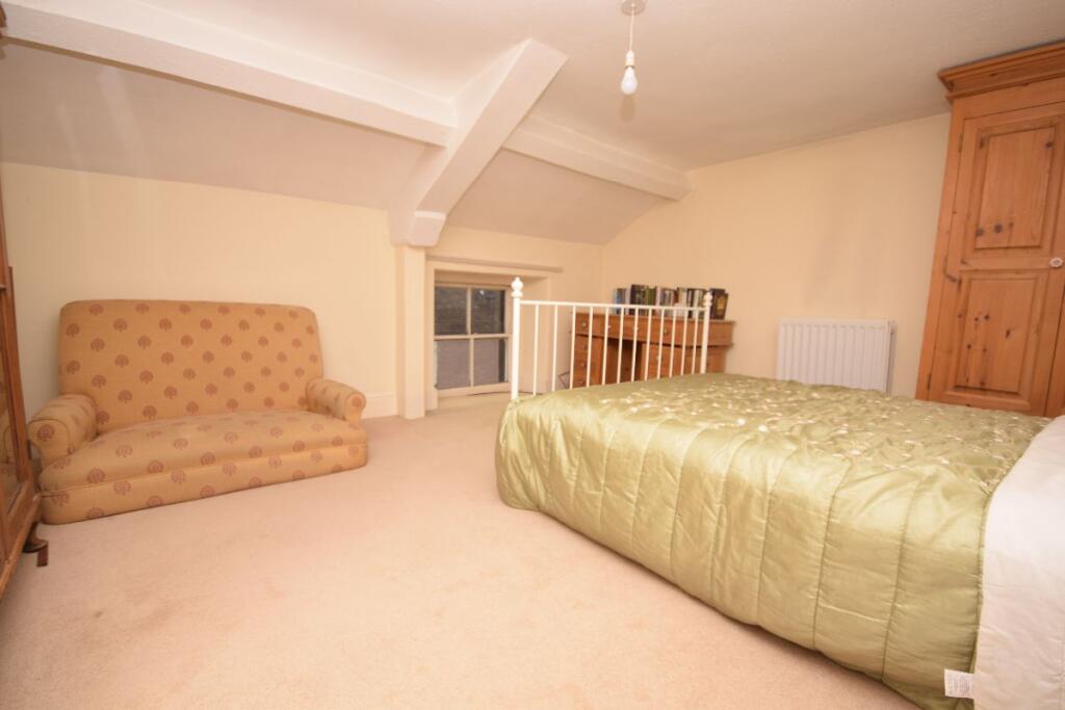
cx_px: 532
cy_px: 355
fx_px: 444
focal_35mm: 15
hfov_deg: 100.4
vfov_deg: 77.3
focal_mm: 10
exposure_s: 1/60
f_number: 4
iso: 100
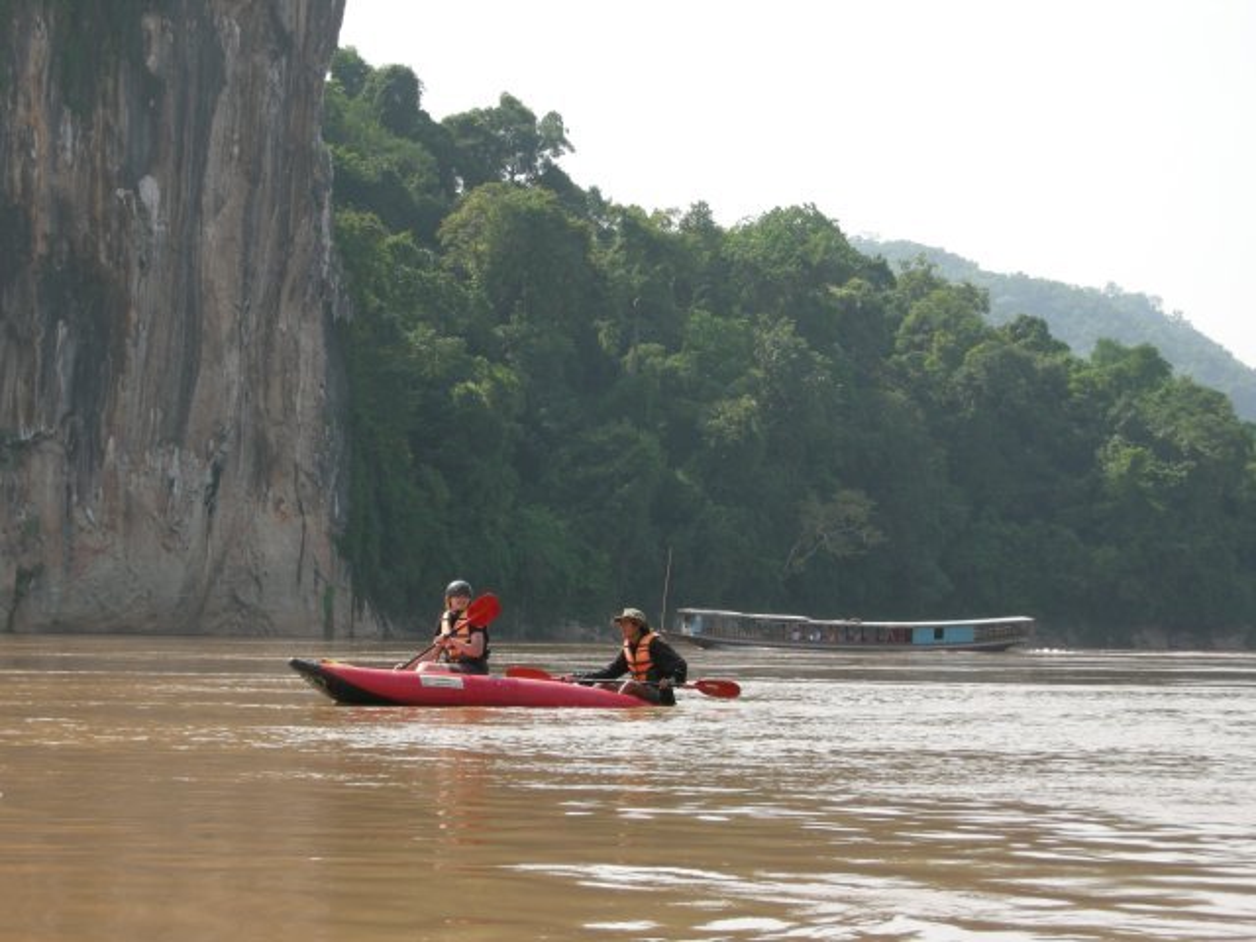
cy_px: 471
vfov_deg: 14.4
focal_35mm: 103
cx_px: 628
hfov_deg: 19.1
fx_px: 3737
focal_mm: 21.5
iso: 64
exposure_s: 1/207
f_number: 5.2
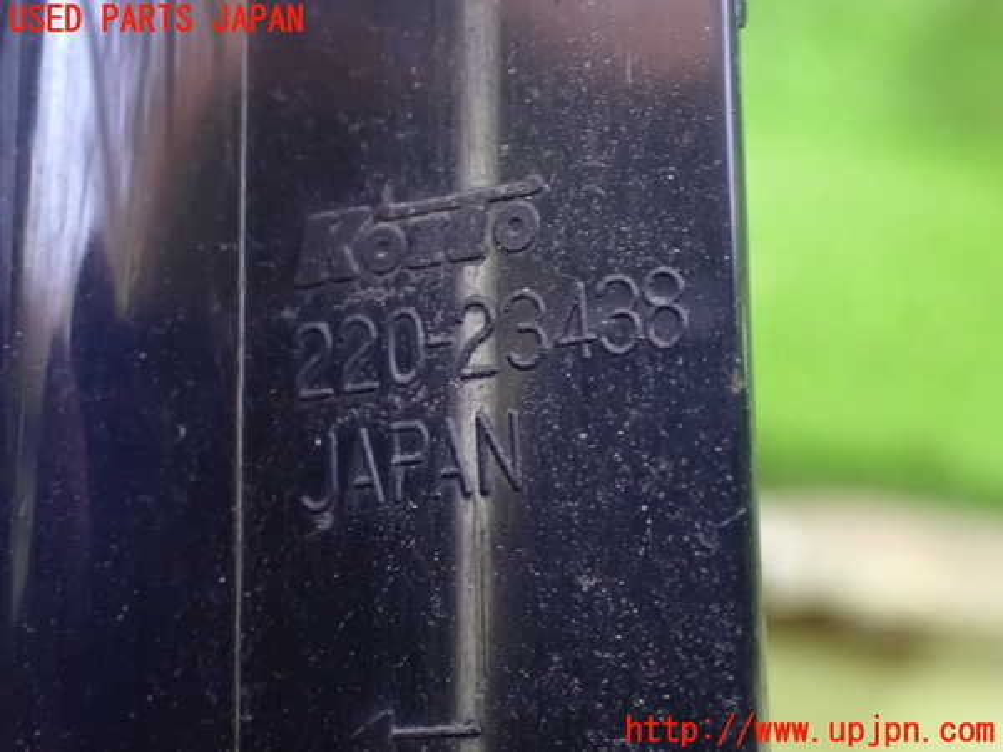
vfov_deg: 29.1
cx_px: 502
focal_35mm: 50
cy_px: 376
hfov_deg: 38.2
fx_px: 1449
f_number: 3.2
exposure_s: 1/13
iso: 1600
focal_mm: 9.01
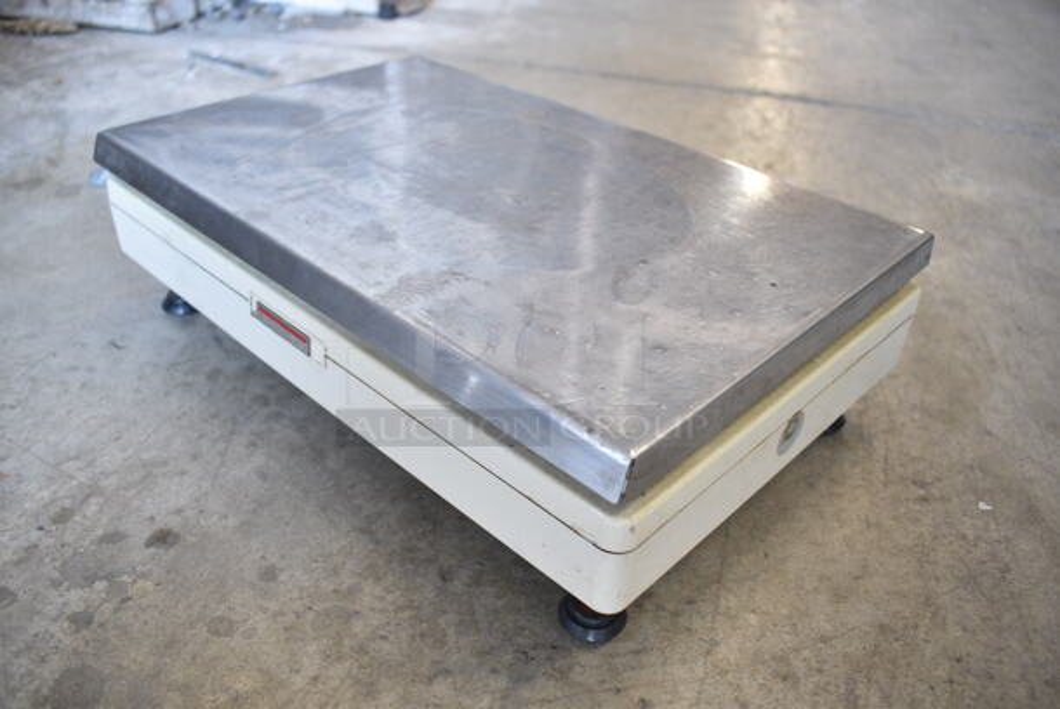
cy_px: 354
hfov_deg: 61.9
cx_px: 530
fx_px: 884
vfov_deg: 43.7
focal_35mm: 30
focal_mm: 20
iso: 450
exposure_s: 1/30
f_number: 3.5
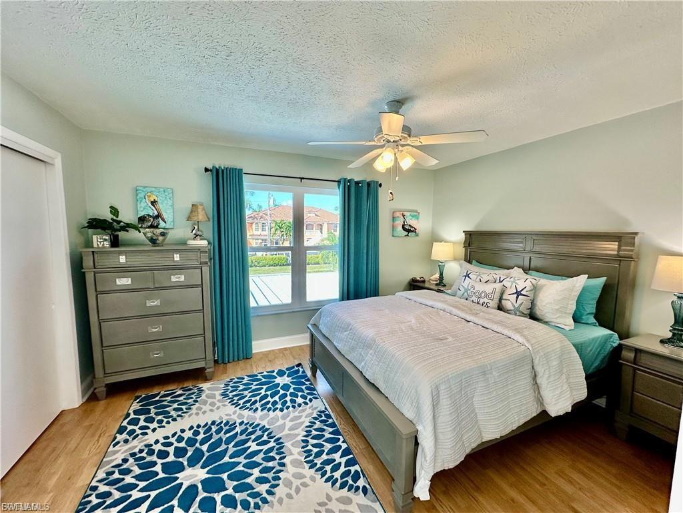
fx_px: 276
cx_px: 342
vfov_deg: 85.7
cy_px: 256
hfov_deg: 102.1
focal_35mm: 14
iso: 50
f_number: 2.2
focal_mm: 2.22
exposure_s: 1/120
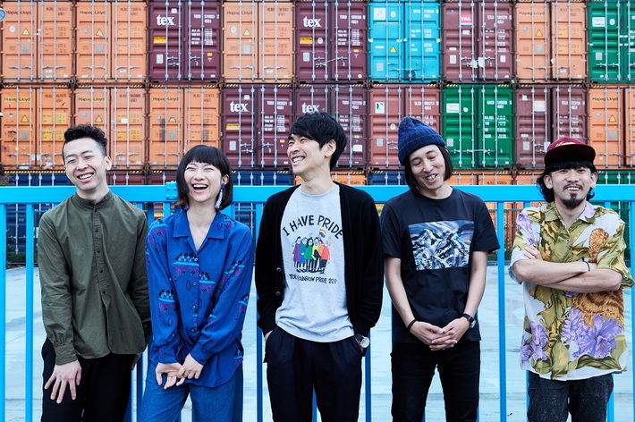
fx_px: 793
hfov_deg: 43.6
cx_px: 318
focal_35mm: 45
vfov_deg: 29.8
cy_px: 211
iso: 1250
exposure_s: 1/100
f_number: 8
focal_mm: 45
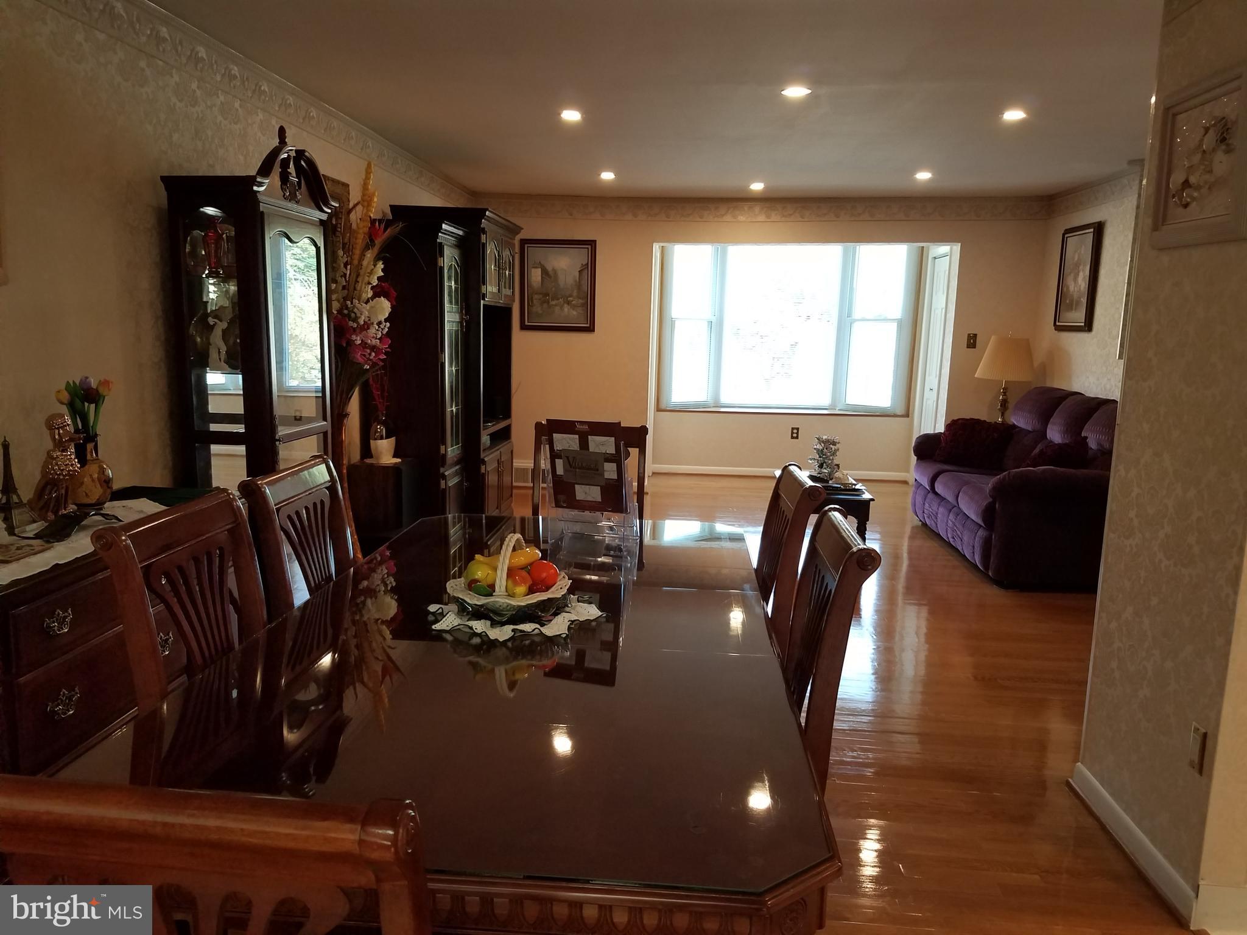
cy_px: 468
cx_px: 624
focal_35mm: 26
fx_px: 937
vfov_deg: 53.1
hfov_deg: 67.3
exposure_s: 1/120
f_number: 1.7
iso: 200
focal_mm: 4.2
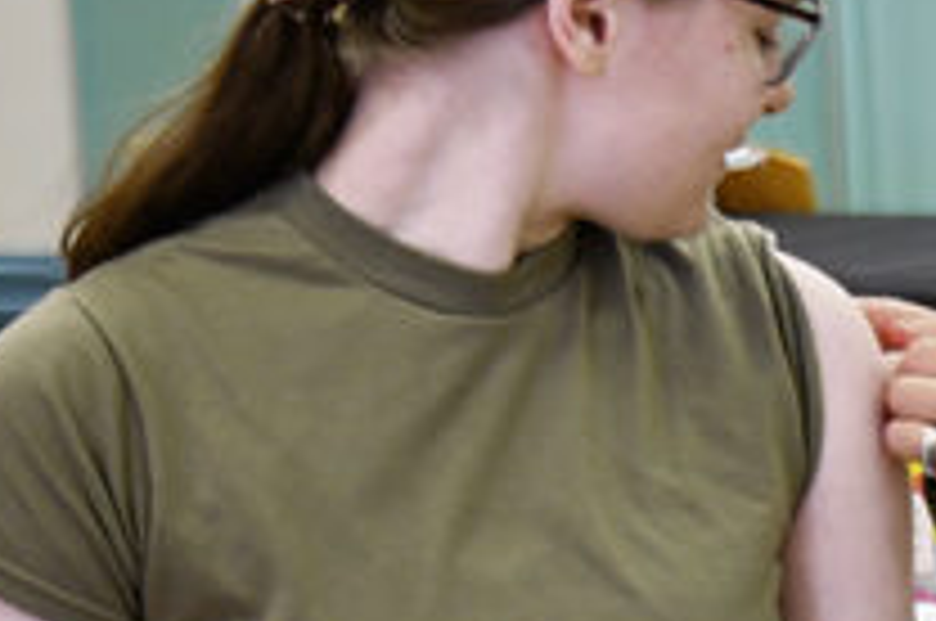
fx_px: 3920
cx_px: 1156
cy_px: 315
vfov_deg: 9.1
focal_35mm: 151
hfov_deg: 13.2
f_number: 4
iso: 1000
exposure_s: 1/160
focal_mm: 49
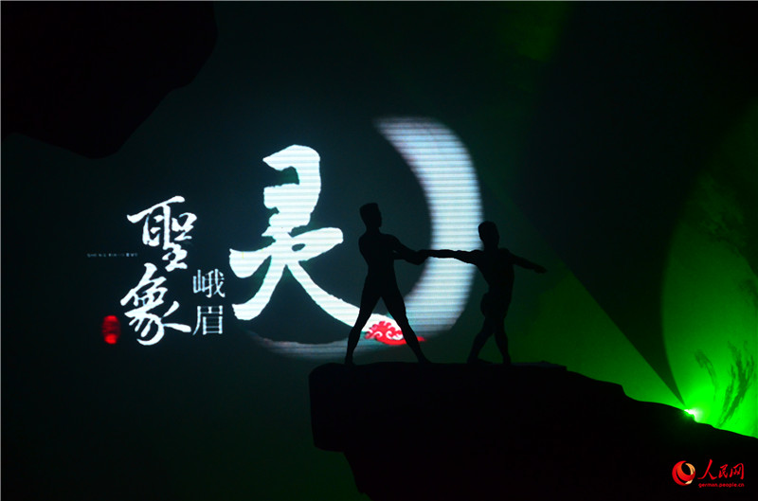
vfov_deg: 9.6
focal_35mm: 142
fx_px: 2993
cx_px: 379
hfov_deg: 14.4
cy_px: 250
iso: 1600
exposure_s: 1/125
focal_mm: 95
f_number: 5.6
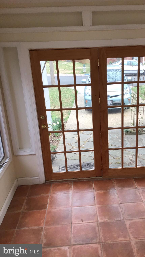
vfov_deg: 58.0
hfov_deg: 34.3
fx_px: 232
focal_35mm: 34
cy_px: 129
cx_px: 97
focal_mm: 3.3
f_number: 2.4
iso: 40
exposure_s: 1/120
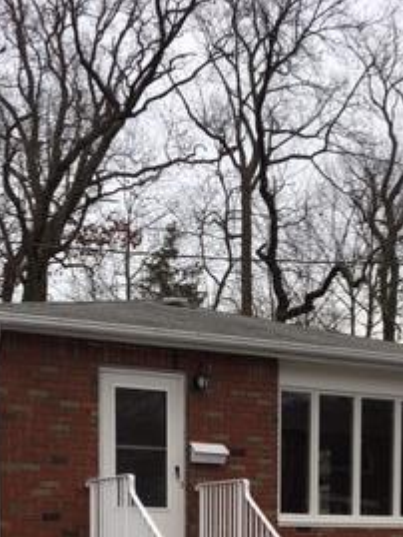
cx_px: 200
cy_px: 605
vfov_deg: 25.8
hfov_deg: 21.3
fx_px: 1070
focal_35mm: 69
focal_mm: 4.15
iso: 25
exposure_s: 1/283
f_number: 2.2
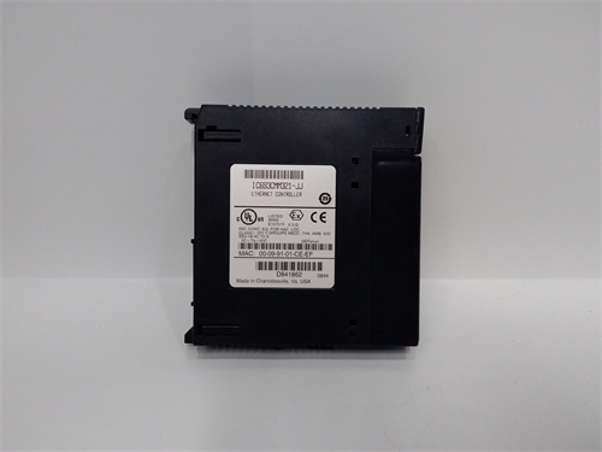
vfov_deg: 51.4
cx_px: 301
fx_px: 470
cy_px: 226
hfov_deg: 65.3
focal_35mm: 27
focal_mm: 3.79
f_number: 2
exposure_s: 1/33
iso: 211
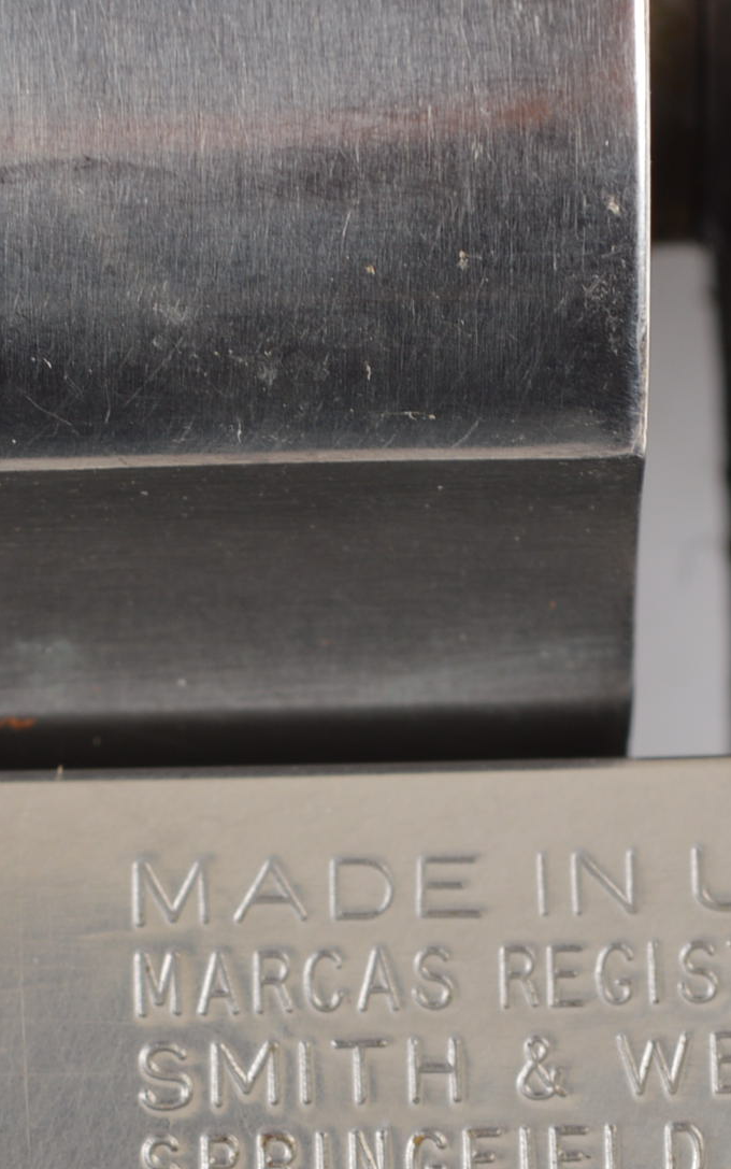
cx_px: 290
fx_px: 7403
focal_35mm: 232
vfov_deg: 9.0
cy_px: 894
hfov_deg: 5.7
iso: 100
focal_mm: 55
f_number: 9
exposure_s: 1/125
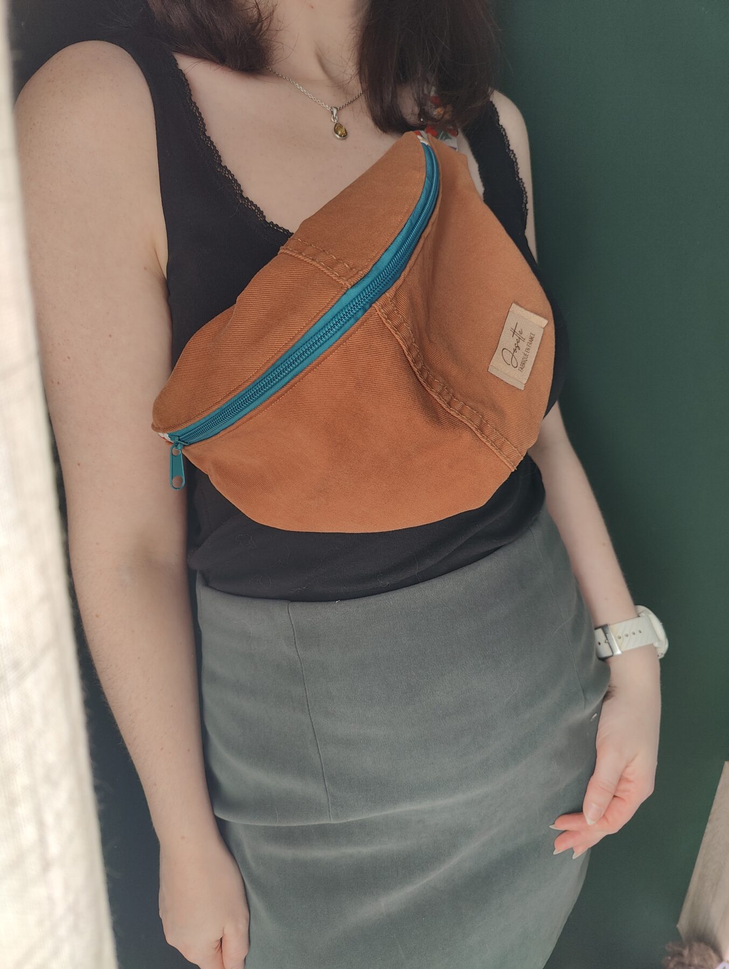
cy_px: 484
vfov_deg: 73.9
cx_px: 364
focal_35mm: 23
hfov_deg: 59.0
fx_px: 645
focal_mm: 6.06
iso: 50
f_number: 1.8
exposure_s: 1/86
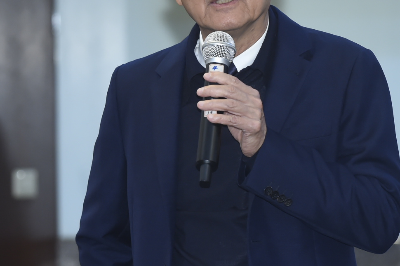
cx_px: 267
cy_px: 66
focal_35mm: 343
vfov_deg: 4.0
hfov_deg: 6.0
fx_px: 3808
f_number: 4
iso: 1600
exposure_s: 1/100
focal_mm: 135
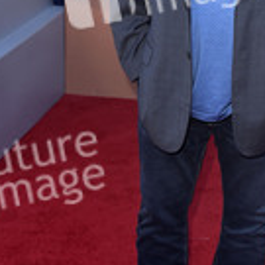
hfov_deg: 17.1
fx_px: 875
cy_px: 80
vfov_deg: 17.2
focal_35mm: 101
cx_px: 219
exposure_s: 1/250
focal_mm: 40
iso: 400
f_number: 6.3
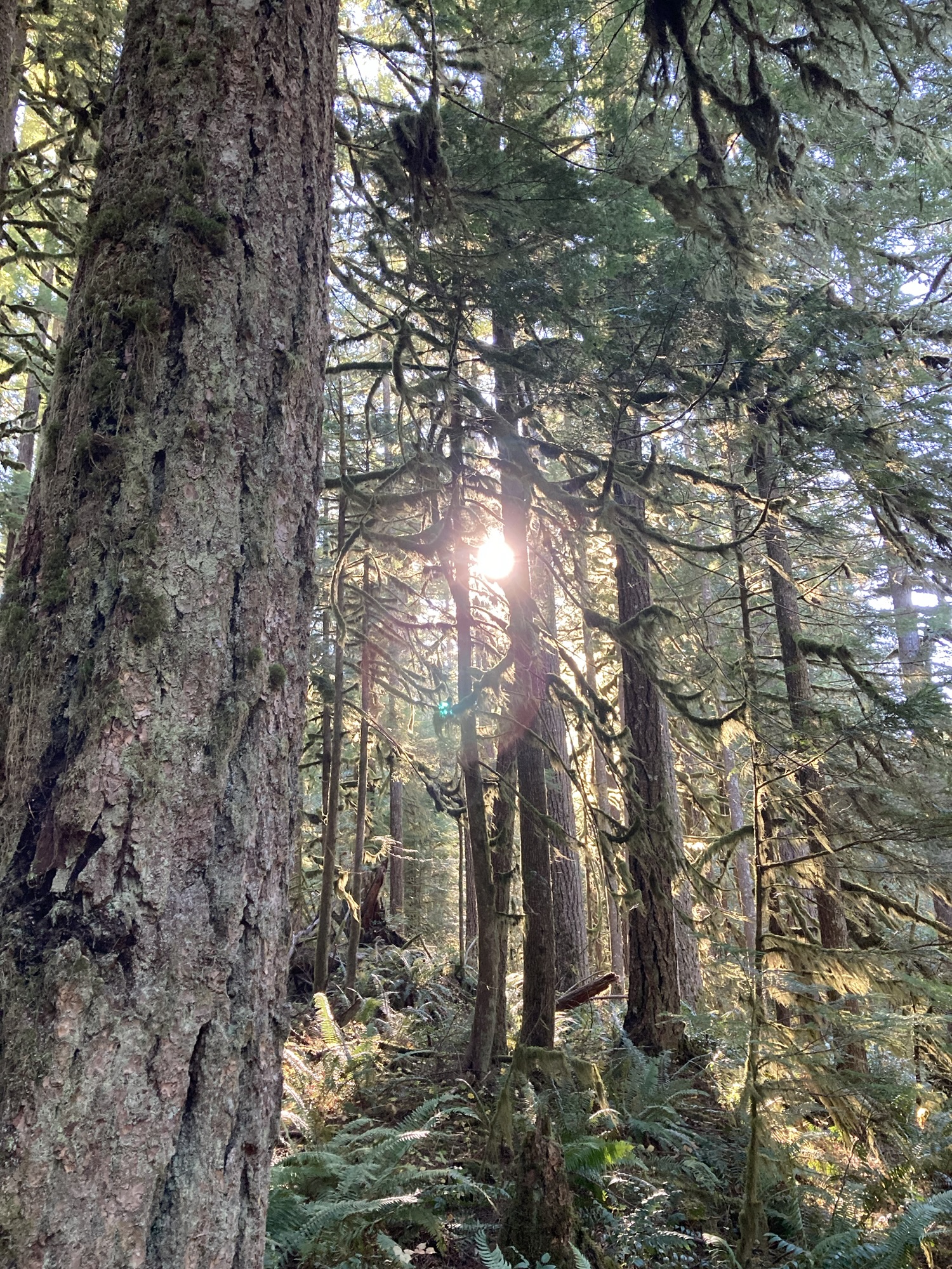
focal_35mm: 28
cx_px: 476
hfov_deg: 49.7
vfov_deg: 63.4
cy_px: 634
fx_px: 1027
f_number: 1.8
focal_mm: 3.99
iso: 250
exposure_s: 1/60
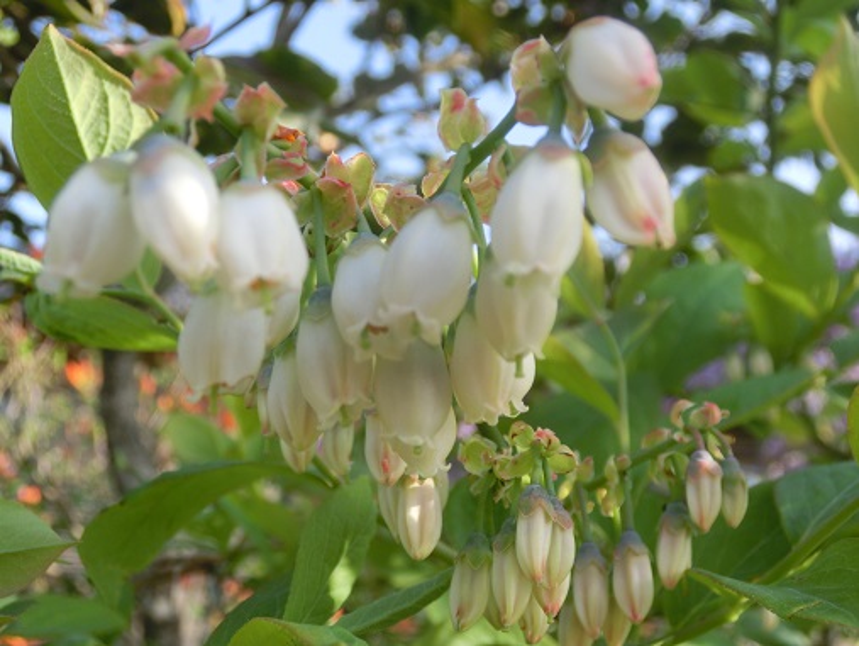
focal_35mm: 37
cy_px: 323
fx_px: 919
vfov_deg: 38.7
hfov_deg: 50.1
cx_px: 430
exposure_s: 1/200
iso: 80
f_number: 4.1
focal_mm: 6.5
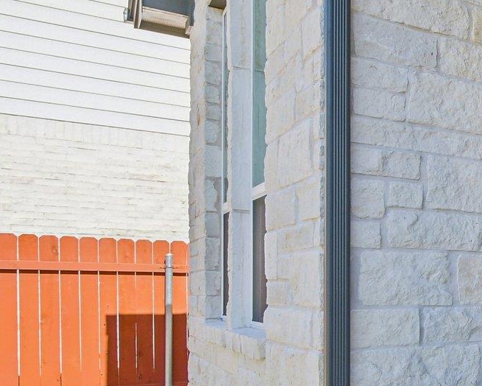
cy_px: 258
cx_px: 747
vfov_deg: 33.8
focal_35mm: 44
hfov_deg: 27.1
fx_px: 628
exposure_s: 1/320
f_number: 8
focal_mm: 10
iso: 400
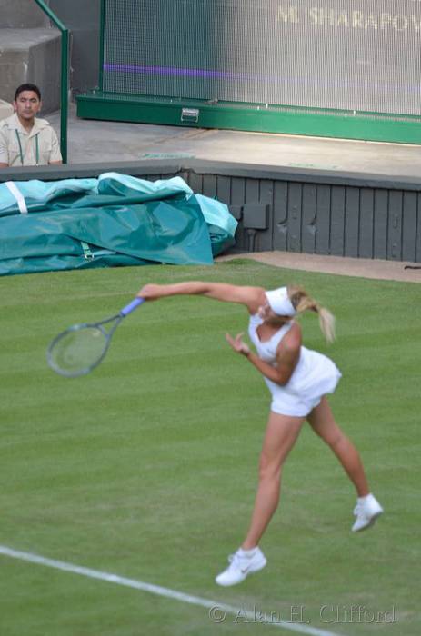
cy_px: 318
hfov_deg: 2.5
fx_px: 9524
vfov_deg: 3.8
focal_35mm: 540
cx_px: 210
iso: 640
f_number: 5.3
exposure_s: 1/640
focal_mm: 360
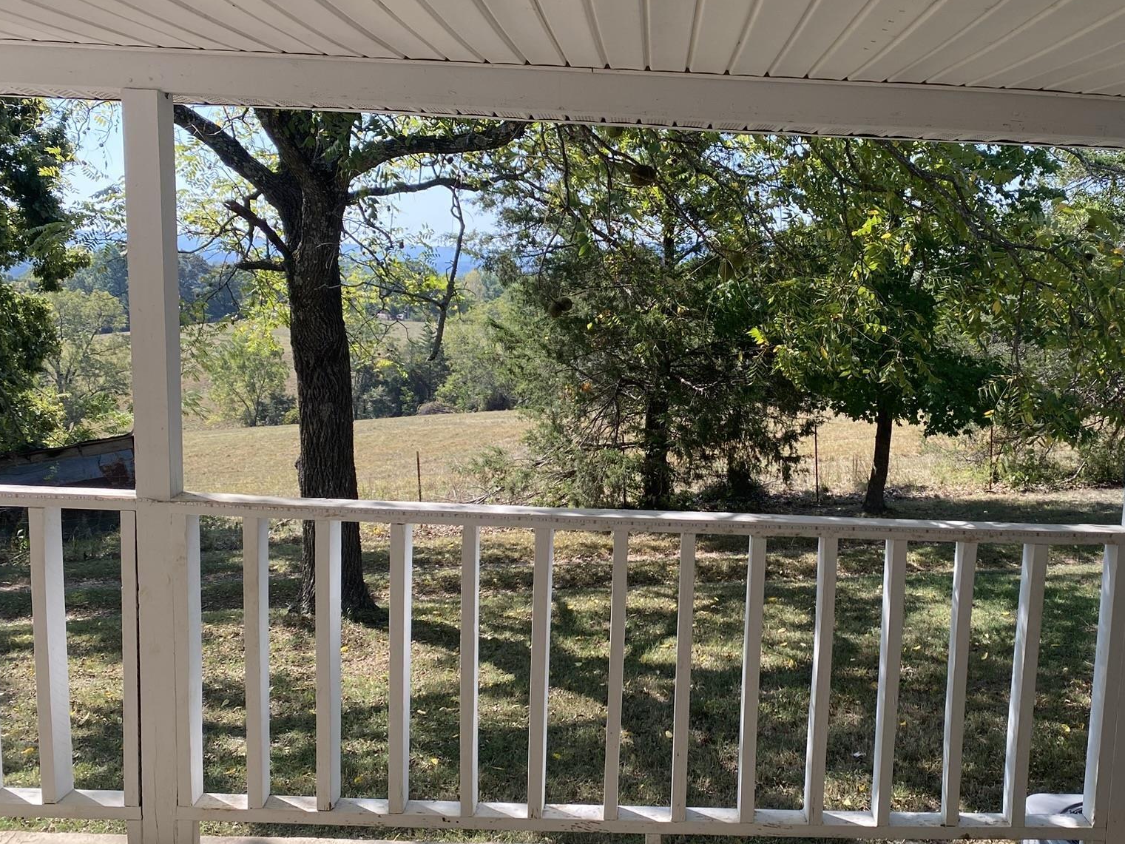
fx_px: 1138
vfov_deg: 40.7
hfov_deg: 52.0
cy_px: 419
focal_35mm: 35
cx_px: 717
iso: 32
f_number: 1.8
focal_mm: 4.25
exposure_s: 1/711
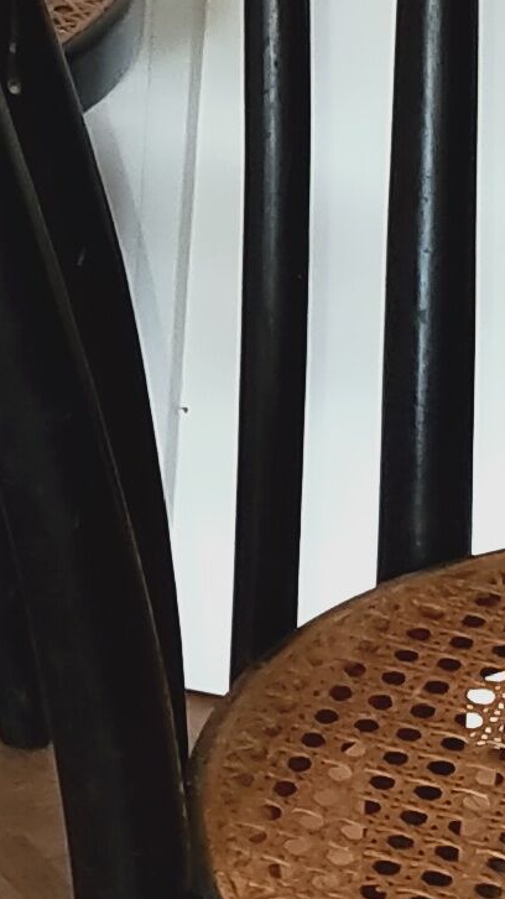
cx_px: -184
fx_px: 3788
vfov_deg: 13.5
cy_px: 233
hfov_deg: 7.5
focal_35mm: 159
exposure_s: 1/50
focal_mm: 3.99
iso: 171
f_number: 1.7
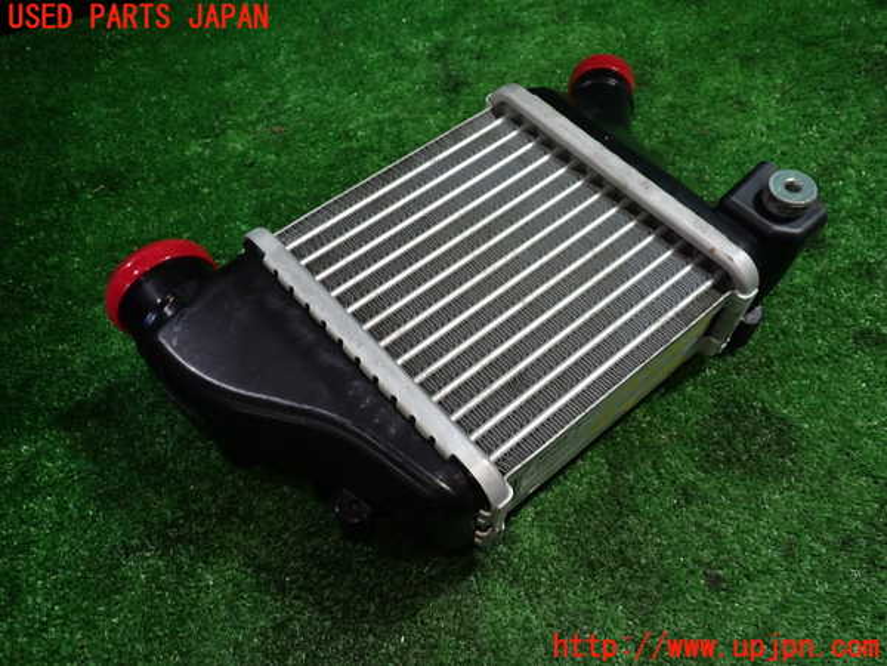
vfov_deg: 46.8
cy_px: 333
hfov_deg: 60.0
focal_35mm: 30
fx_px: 769
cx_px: 444
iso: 200
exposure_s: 1/50
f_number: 2.3
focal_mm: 5.4
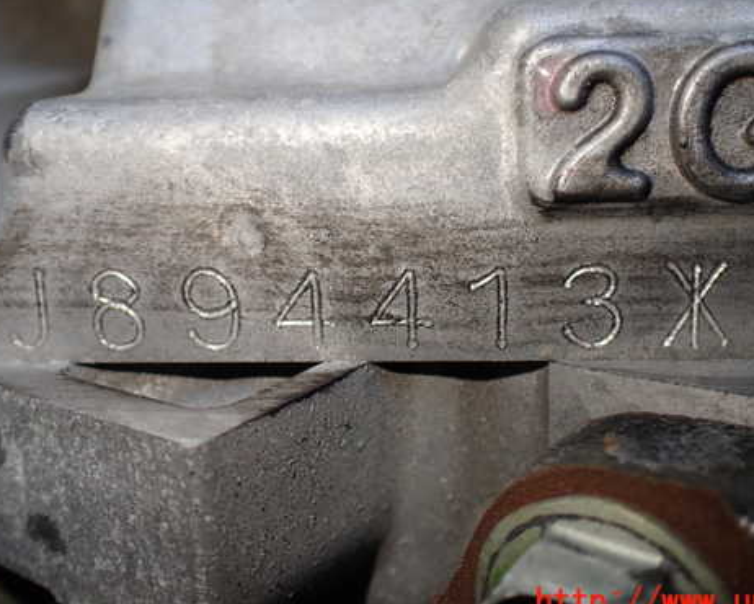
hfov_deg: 47.9
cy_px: 256
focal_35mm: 38
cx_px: 415
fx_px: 848
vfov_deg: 39.1
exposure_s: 1/125
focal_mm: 5.4
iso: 200
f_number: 2.3
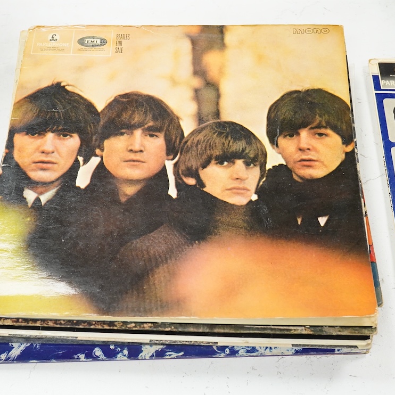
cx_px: 197
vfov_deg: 29.6
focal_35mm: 58
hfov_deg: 29.6
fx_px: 749
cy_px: 199
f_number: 5
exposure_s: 1/200
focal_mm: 30
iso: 2500
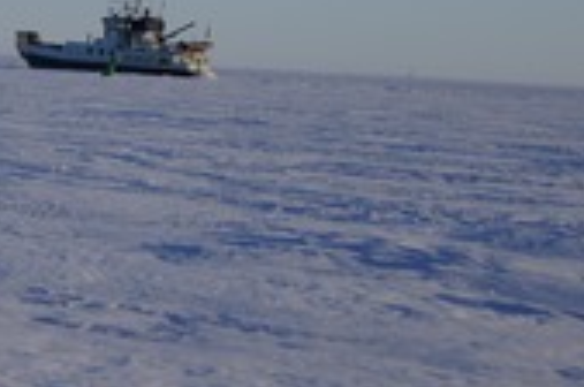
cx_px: 24
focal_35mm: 195
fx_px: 3160
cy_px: -3
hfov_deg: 10.5
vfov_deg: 7.0
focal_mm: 55
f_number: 5.6
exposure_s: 1/800
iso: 100
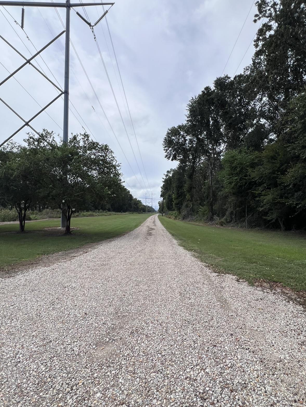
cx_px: 158
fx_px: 200
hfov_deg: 74.7
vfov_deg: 90.9
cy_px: 216
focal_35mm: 17
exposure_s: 1/2660
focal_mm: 1.57
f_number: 1.8
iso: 32
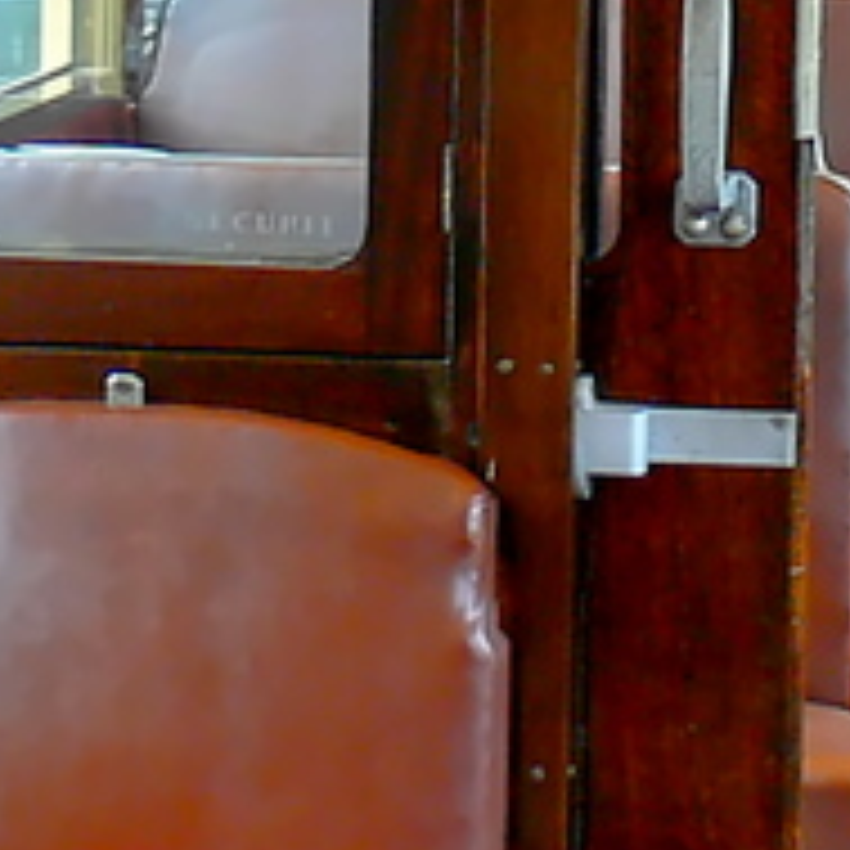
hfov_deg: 8.9
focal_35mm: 196
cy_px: 146
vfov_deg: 8.9
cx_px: 540
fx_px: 5445
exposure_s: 1/50
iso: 80
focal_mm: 7.4
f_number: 2.8
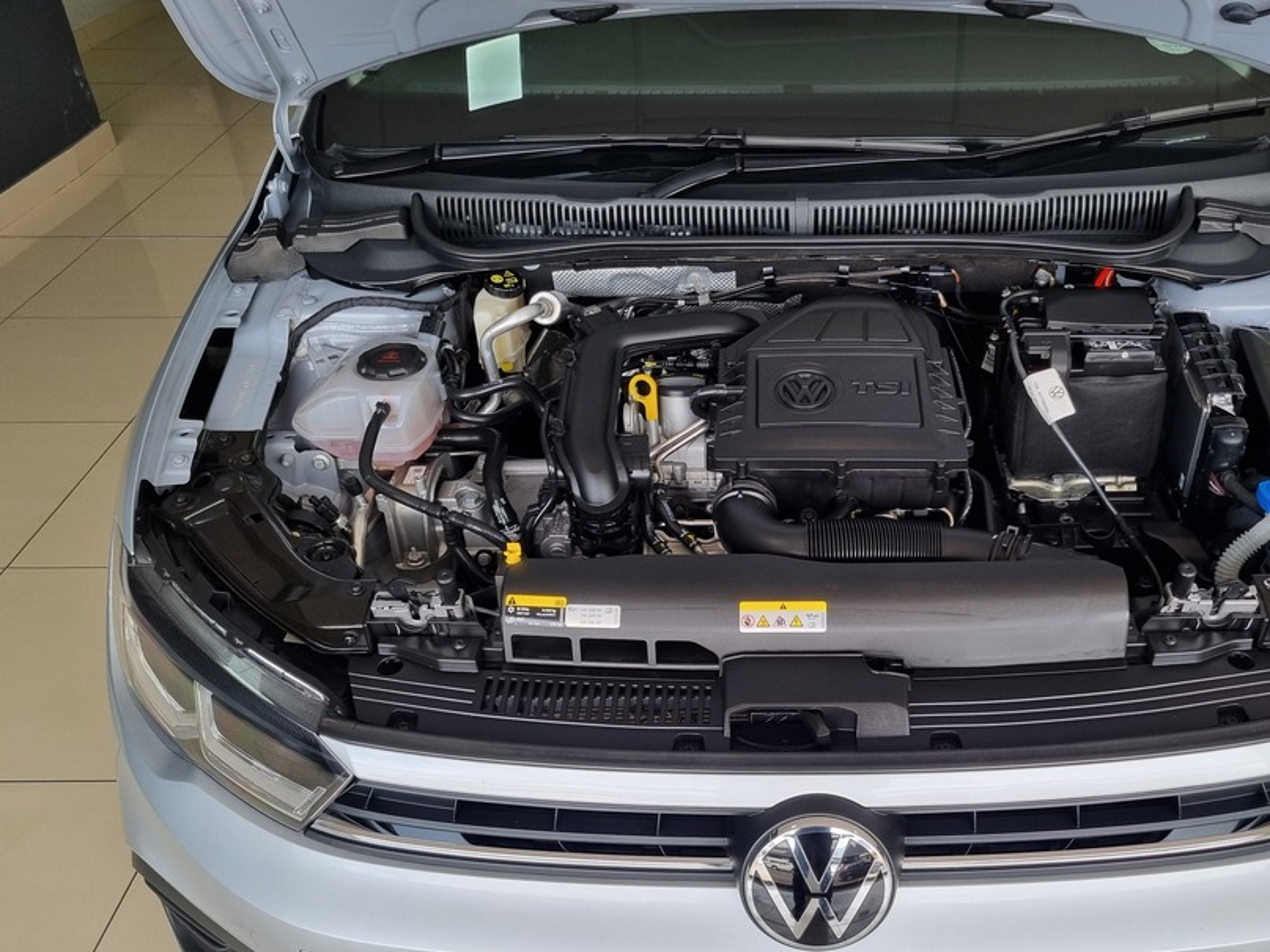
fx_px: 1211
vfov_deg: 42.8
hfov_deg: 54.9
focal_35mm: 33
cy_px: 554
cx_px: 768
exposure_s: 1/145
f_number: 1.8
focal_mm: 5.4
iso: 50
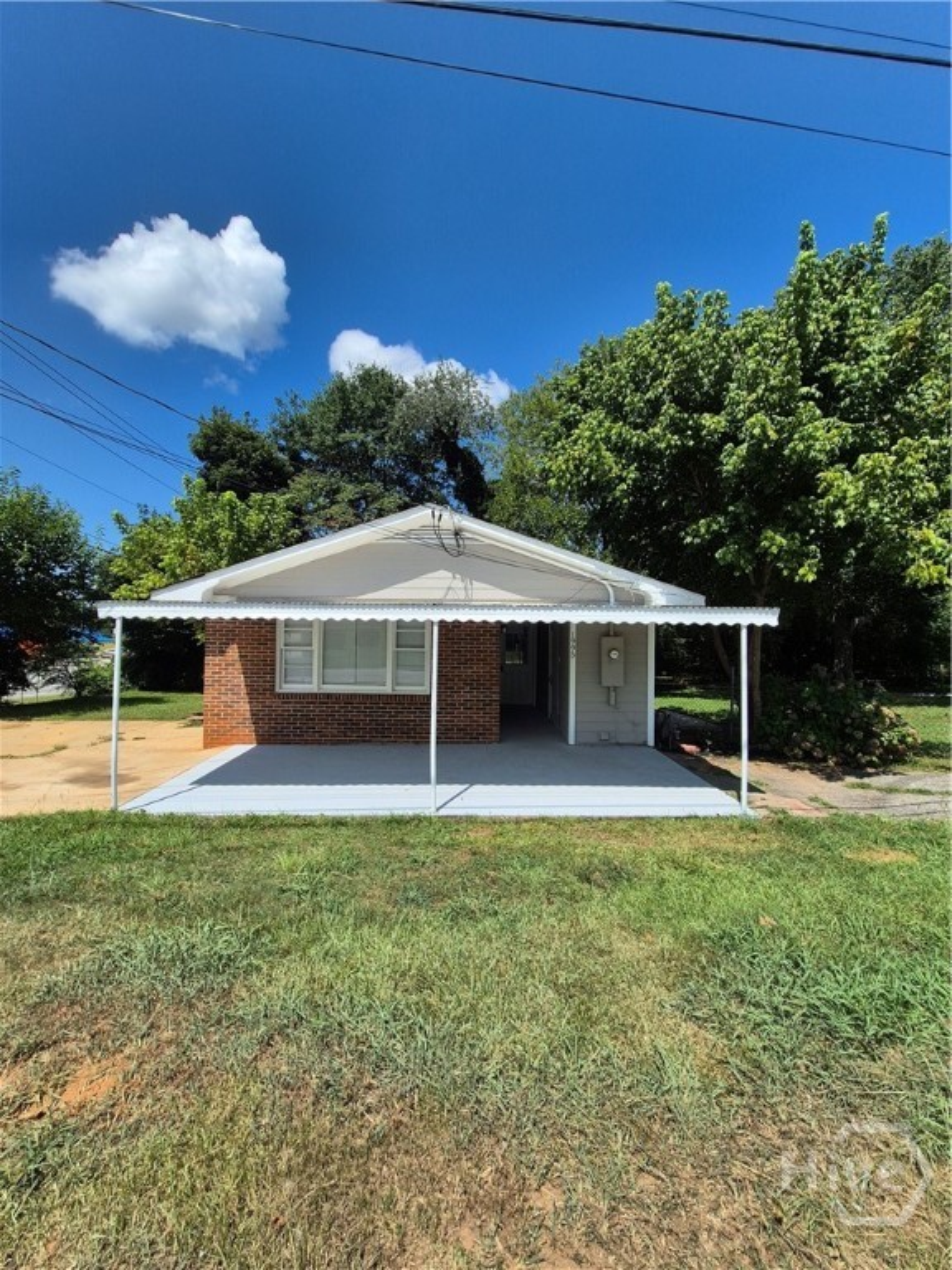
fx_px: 477
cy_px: 635
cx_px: 476
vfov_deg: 106.2
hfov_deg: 89.9
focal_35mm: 13
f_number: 2.2
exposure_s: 1/2080
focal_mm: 1.74
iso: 50
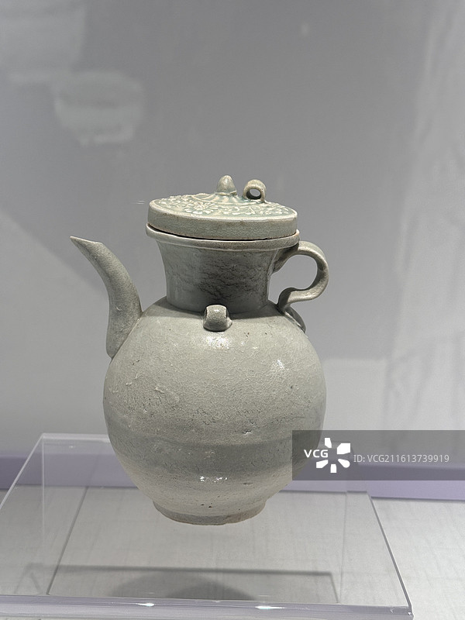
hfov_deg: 30.3
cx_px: 232
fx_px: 860
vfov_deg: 39.7
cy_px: 310
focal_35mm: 48
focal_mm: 6.76
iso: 64
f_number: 1.78
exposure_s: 1/490
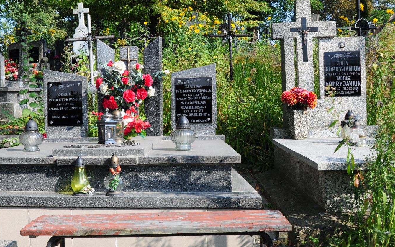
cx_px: 130
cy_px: 124
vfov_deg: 29.2
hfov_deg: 44.6
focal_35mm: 44
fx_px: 474
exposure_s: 1/320
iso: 250
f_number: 7.1
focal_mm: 18
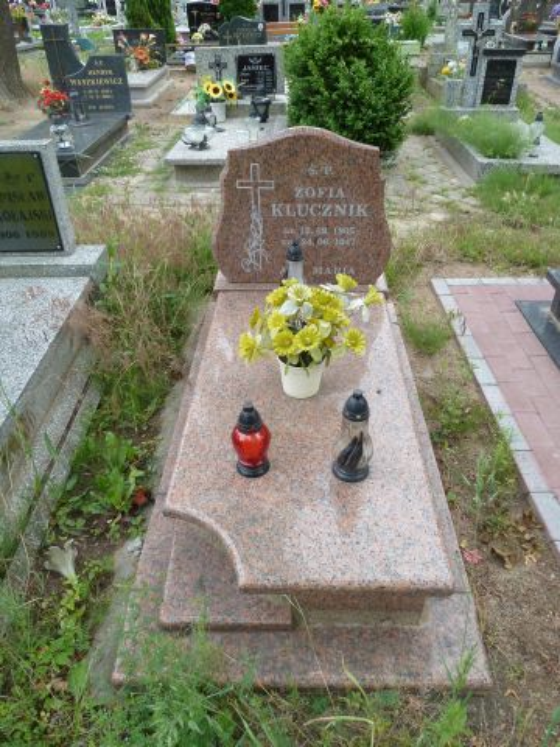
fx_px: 539
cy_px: 374
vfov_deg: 69.4
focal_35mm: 25
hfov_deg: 54.9
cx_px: 280
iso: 160
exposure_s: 1/200
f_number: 4
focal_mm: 4.1
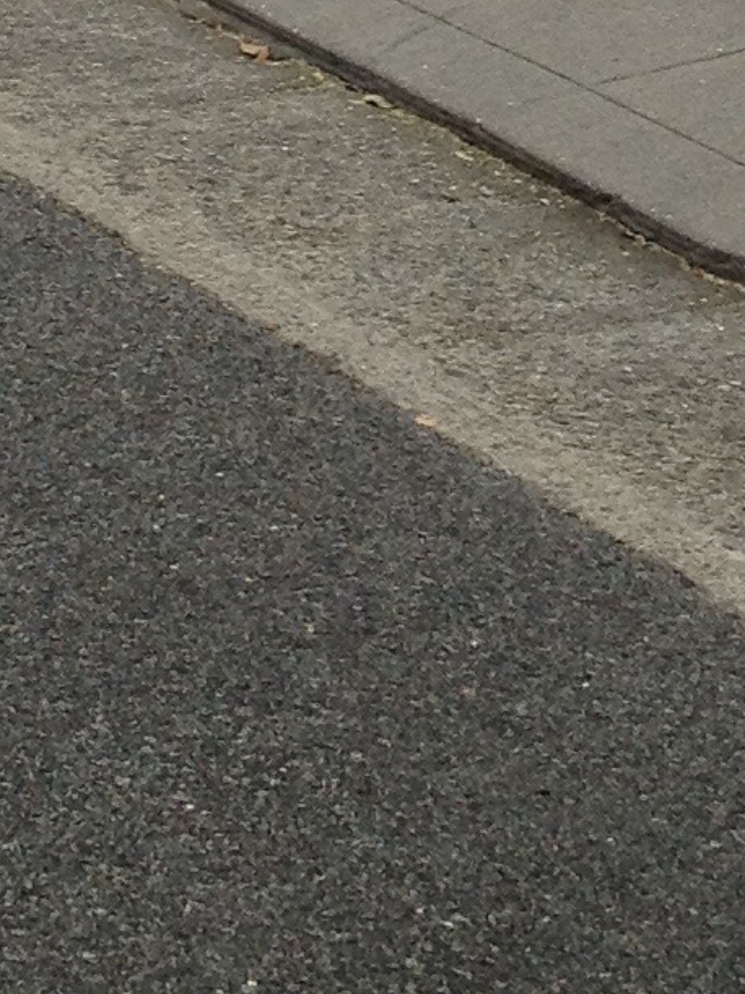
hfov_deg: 7.9
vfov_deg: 9.7
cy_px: -1139
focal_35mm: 187
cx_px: 93
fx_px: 5368
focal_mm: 4.28
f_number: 2.4
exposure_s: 1/1416
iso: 64
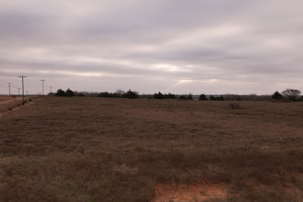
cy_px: 94
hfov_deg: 55.6
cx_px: 170
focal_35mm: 34
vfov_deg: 38.9
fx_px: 286
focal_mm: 8.38
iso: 100
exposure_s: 1/125
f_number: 2.8
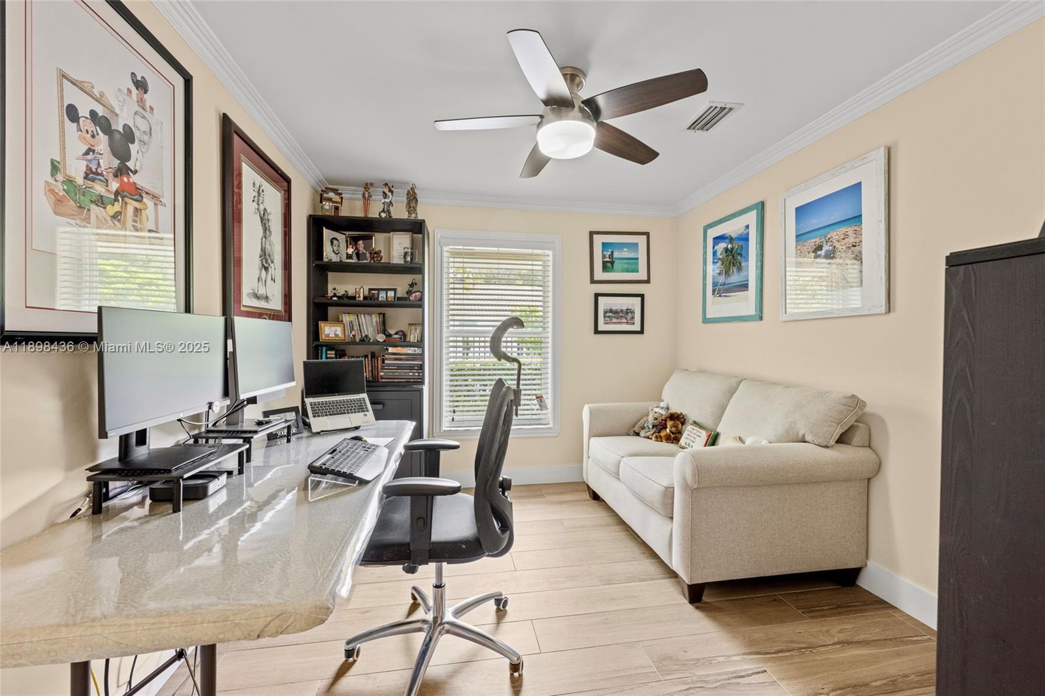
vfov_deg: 81.2
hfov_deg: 104.3
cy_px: 348
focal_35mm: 14
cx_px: 522
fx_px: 406
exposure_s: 1/6
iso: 500
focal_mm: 14
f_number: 8
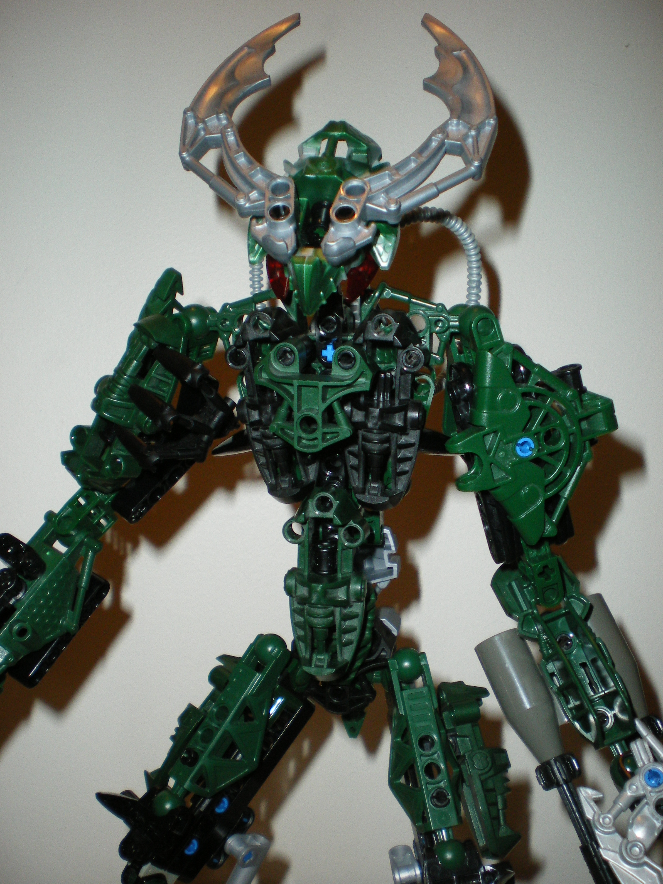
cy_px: 452
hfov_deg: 38.7
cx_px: 335
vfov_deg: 50.1
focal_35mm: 37
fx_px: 945
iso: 200
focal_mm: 6.3
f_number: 3.1
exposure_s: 1/50
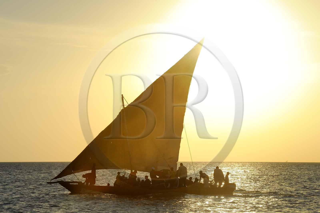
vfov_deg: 9.8
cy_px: 106
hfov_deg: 14.7
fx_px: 1244
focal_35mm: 140
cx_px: 160
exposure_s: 1/500
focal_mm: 140
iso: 400
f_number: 13
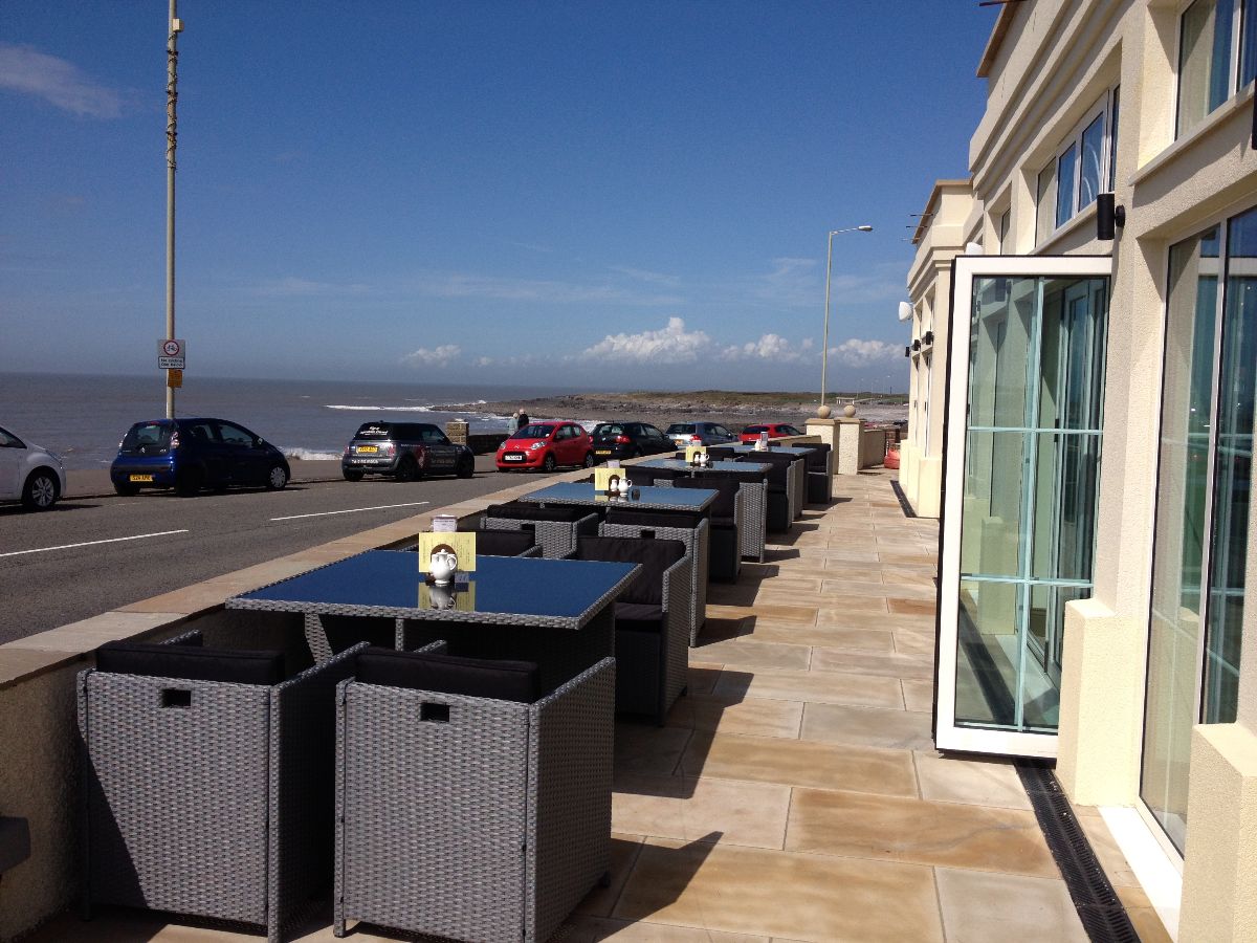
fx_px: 1271
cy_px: 472
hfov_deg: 52.6
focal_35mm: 35
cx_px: 628
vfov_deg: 40.7
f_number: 2.4
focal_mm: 4.28
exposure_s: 1/3460
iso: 50
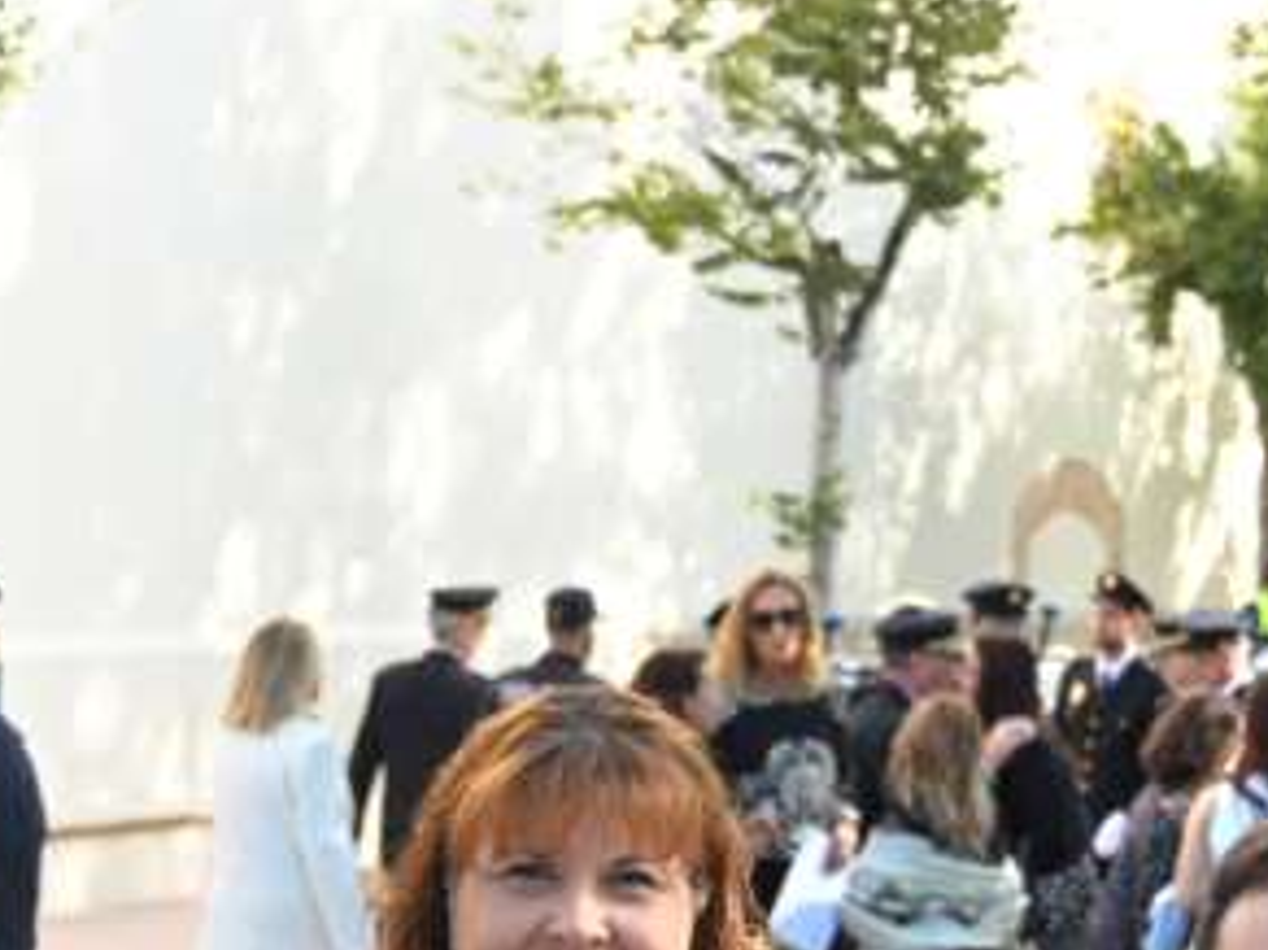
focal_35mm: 121
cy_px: 1035
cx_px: 641
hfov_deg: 16.3
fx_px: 4421
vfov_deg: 12.1
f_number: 4
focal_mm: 34.5
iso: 400
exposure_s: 1/667
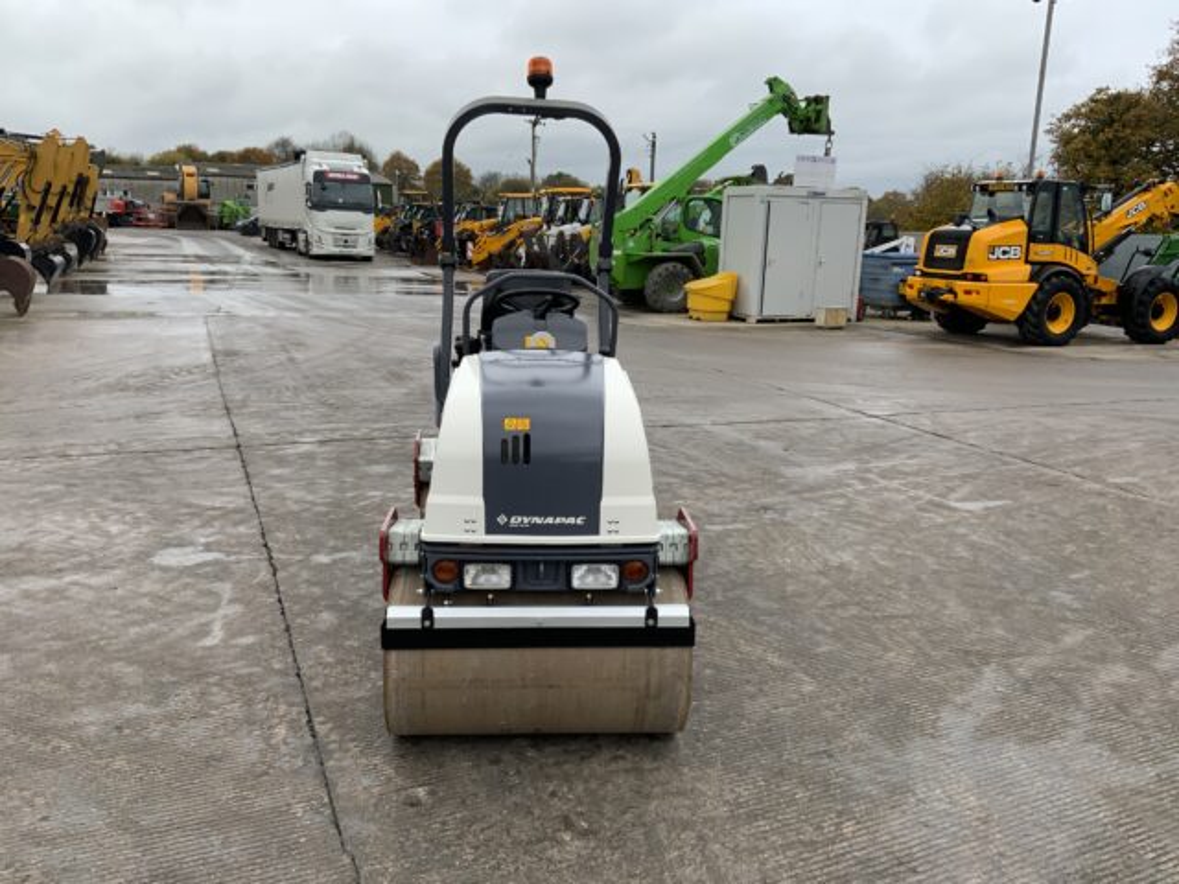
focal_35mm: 29
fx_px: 988
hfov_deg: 61.7
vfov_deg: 48.2
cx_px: 590
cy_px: 442
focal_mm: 3
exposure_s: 1/759
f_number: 1.8
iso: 16
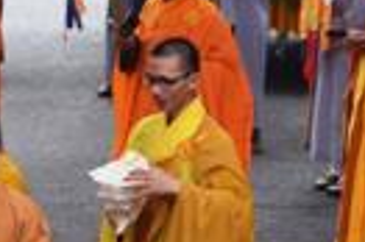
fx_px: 2380
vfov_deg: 5.8
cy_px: 17
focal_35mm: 235
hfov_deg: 8.6
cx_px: -170
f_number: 8
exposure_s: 1/60
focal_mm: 32
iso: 250
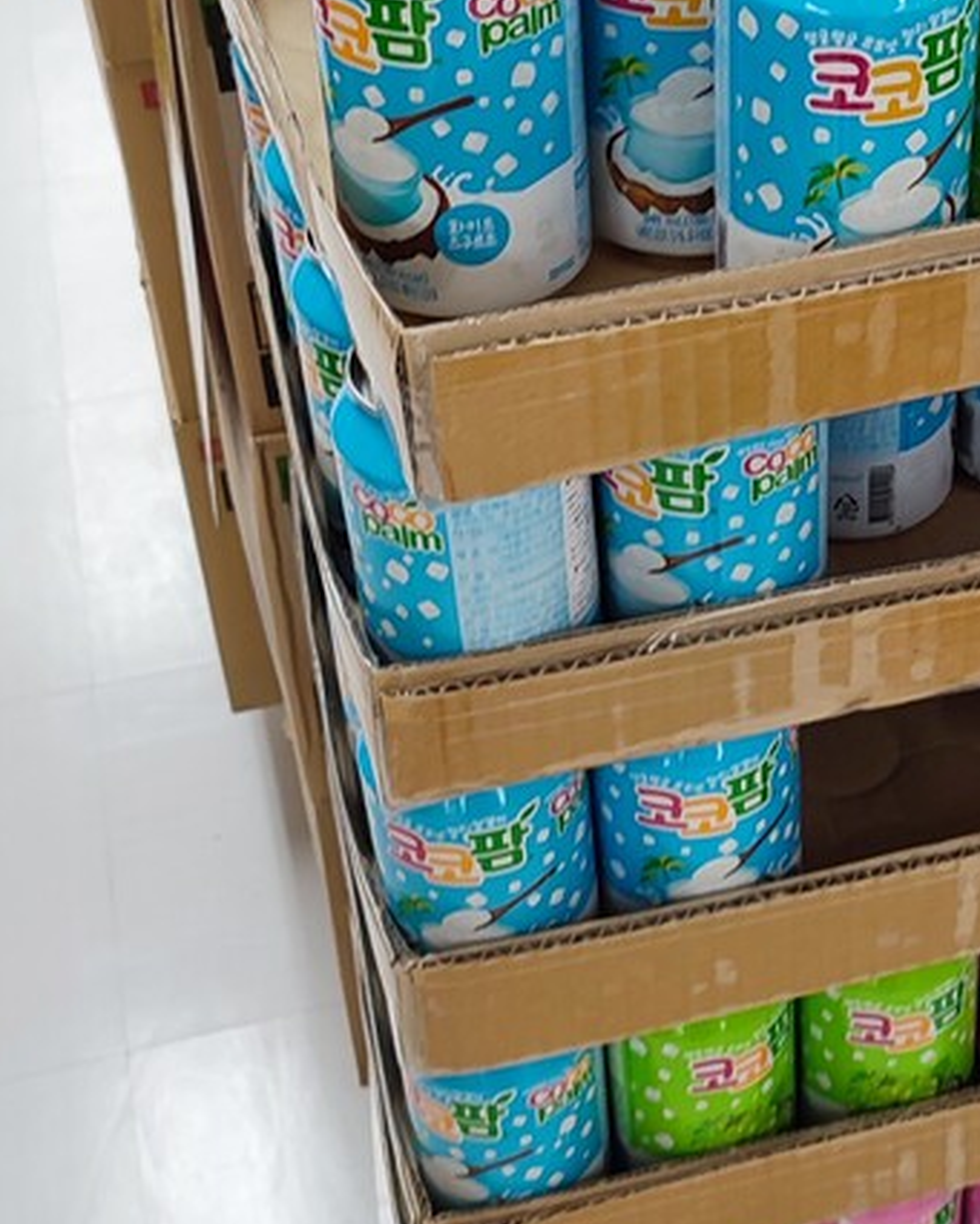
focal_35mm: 66
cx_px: 963
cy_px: 397
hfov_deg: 22.3
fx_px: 2392
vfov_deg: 28.5
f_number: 1.89
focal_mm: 5.89
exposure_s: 1/33
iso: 163
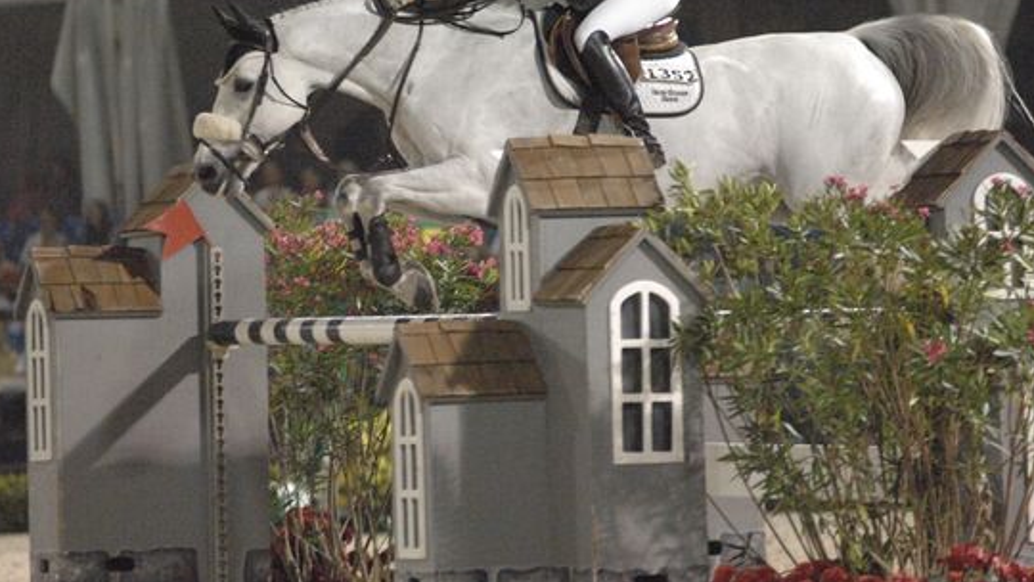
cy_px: 177
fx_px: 10201
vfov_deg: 3.3
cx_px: 500
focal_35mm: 372
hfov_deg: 5.8
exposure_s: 1/500
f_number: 2.8
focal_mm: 200
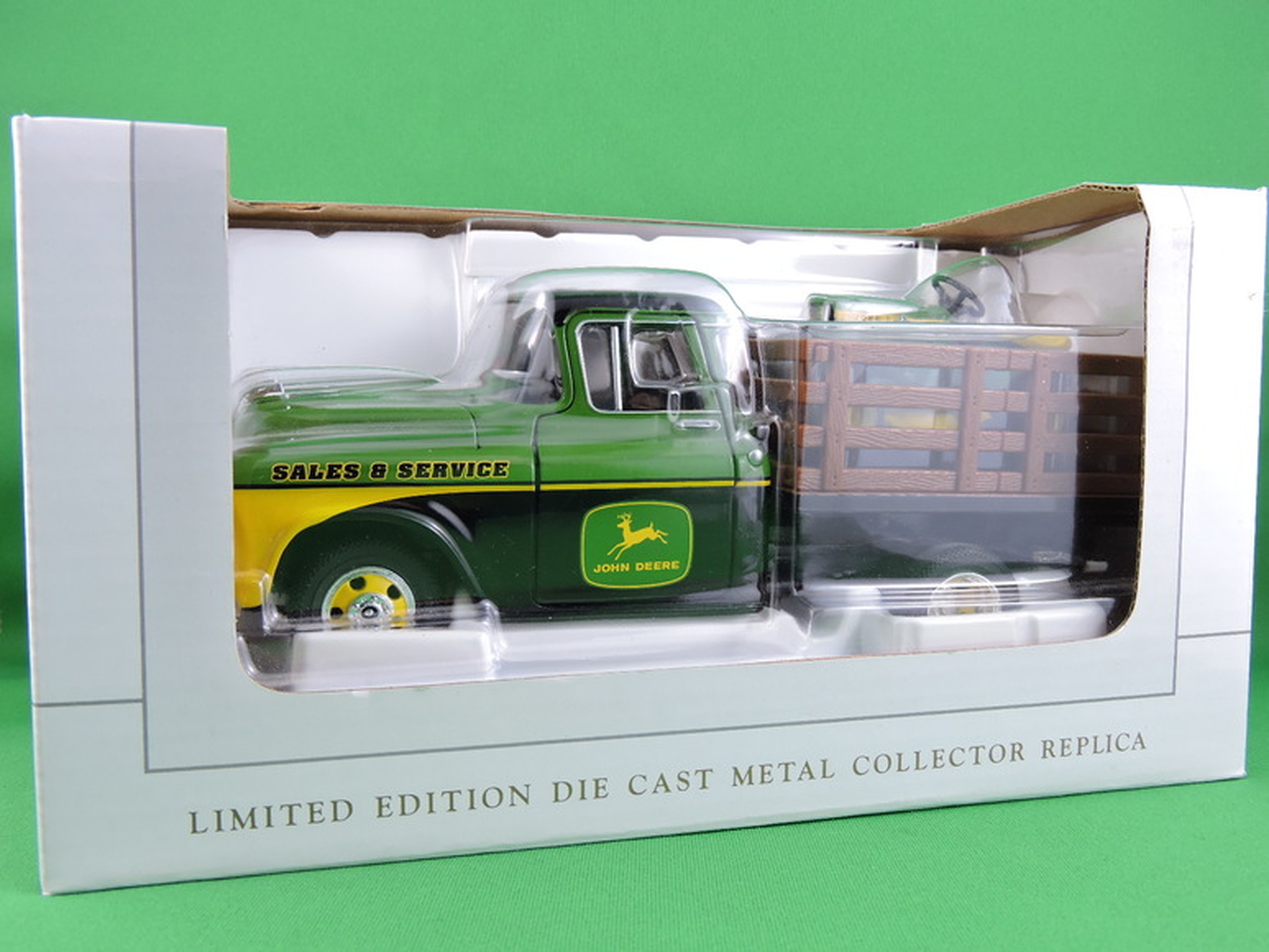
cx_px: 634
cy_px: 476
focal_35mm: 35
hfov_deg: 52.6
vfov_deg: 40.7
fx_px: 1283
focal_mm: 6.3
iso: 160
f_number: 3.8
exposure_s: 1/30
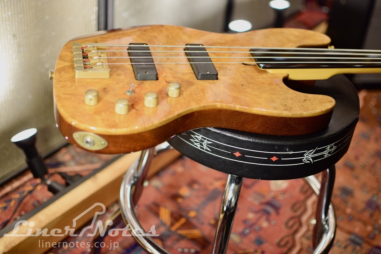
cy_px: 127
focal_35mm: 52
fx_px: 556
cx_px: 190
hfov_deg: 37.8
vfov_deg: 25.8
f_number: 1.8
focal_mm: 35
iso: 400
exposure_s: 1/160
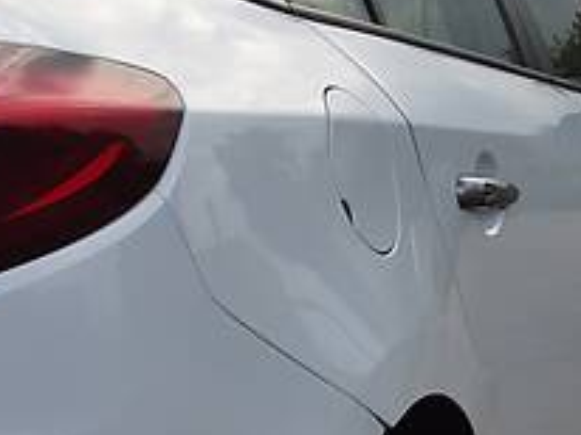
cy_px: 350
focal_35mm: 101
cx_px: -127
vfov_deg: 14.5
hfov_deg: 18.4
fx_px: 1693
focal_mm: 3.9
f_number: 1.7
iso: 40
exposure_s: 1/1005
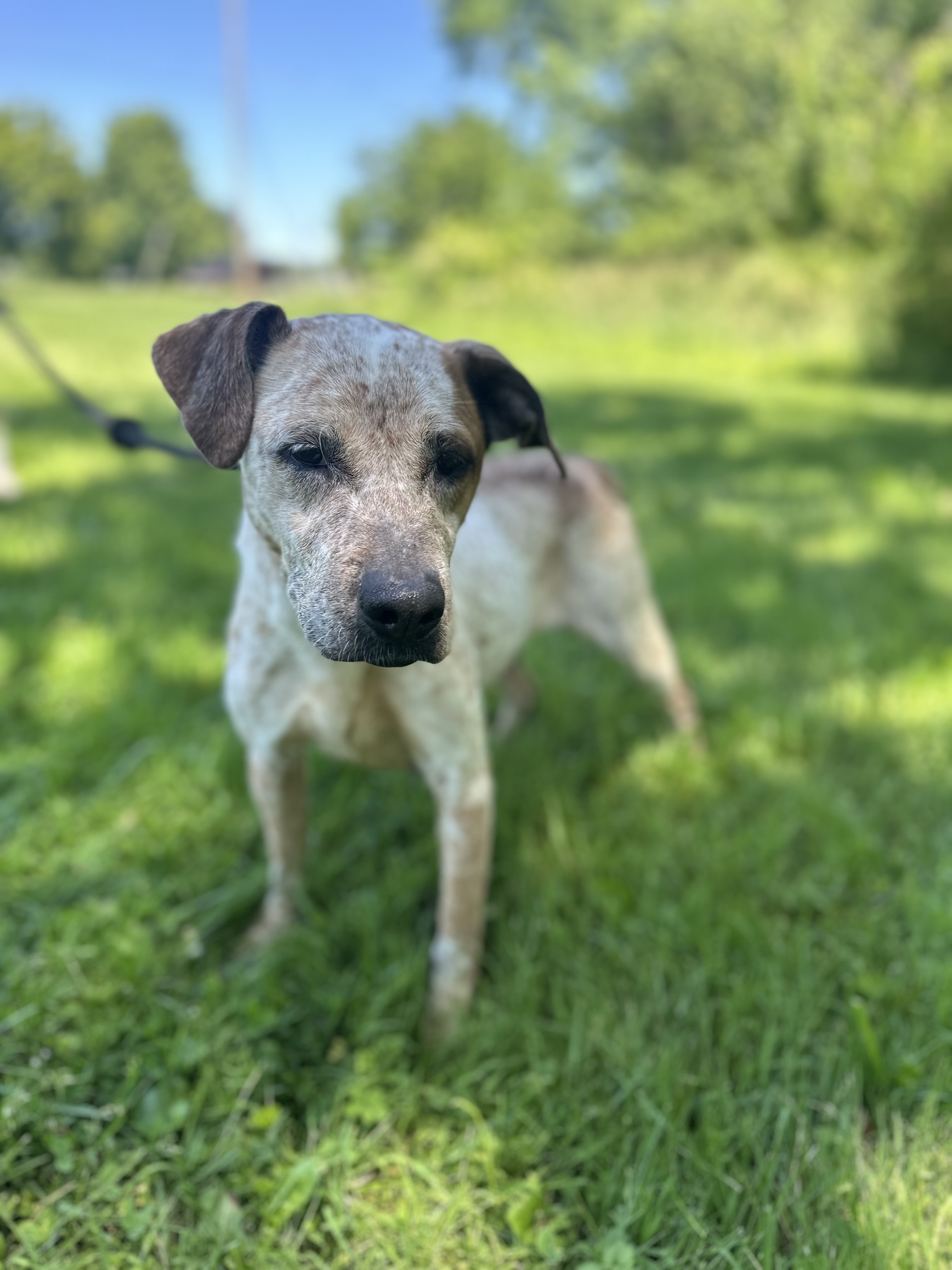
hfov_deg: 56.8
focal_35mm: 24
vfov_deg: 71.6
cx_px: 476
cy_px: 635
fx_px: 880
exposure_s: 1/767
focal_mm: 6.86
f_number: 1.78
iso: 80
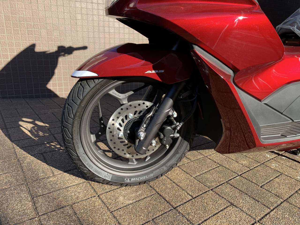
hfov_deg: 67.3
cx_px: 150
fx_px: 225
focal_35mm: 26
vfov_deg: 53.1
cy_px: 112
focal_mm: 4.25
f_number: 1.8
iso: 25
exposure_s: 1/351
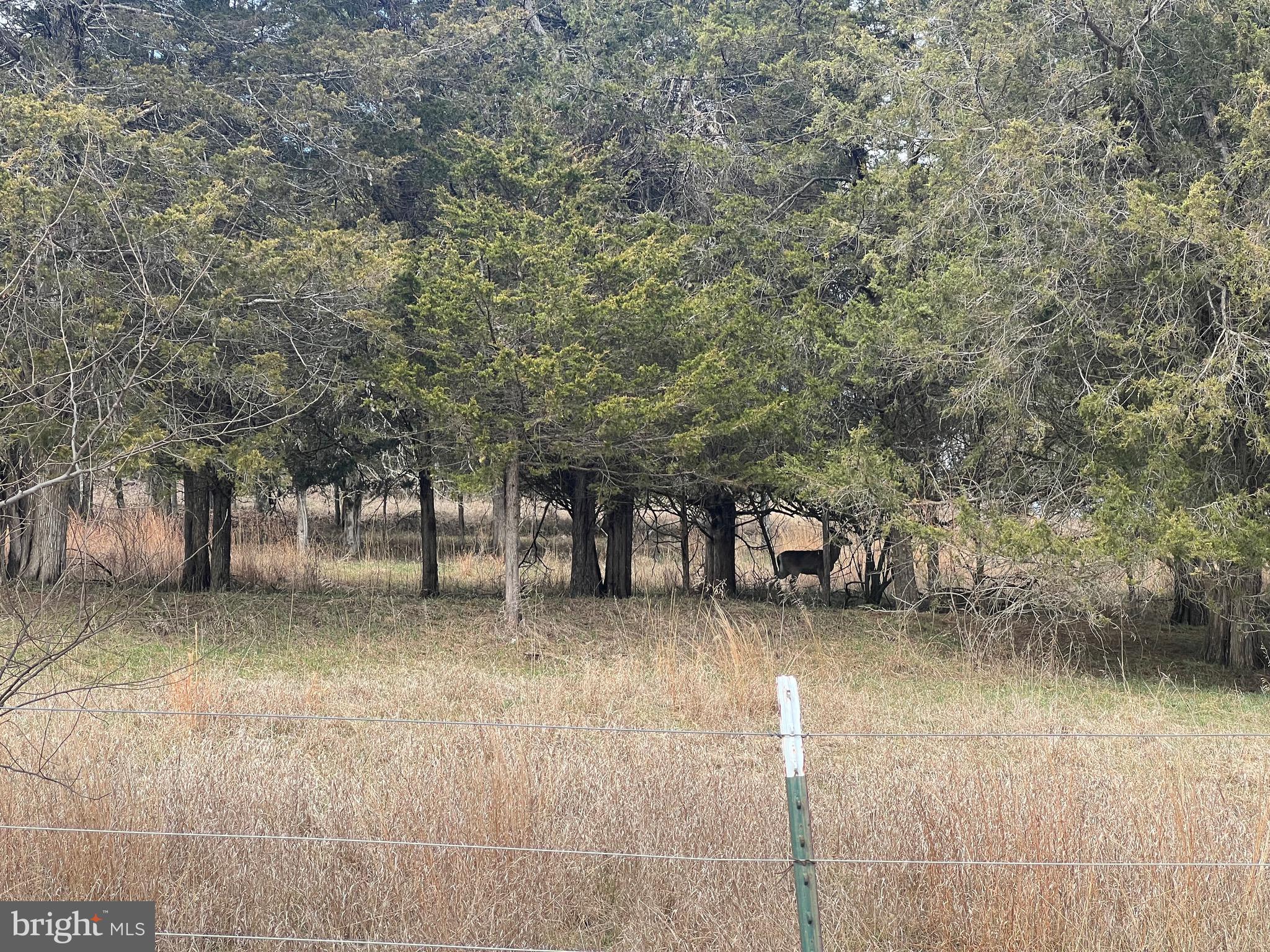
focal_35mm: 77
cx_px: 635
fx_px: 2825
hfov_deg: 25.3
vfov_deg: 19.1
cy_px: 476
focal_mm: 9
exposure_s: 1/147
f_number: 2.8
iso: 32
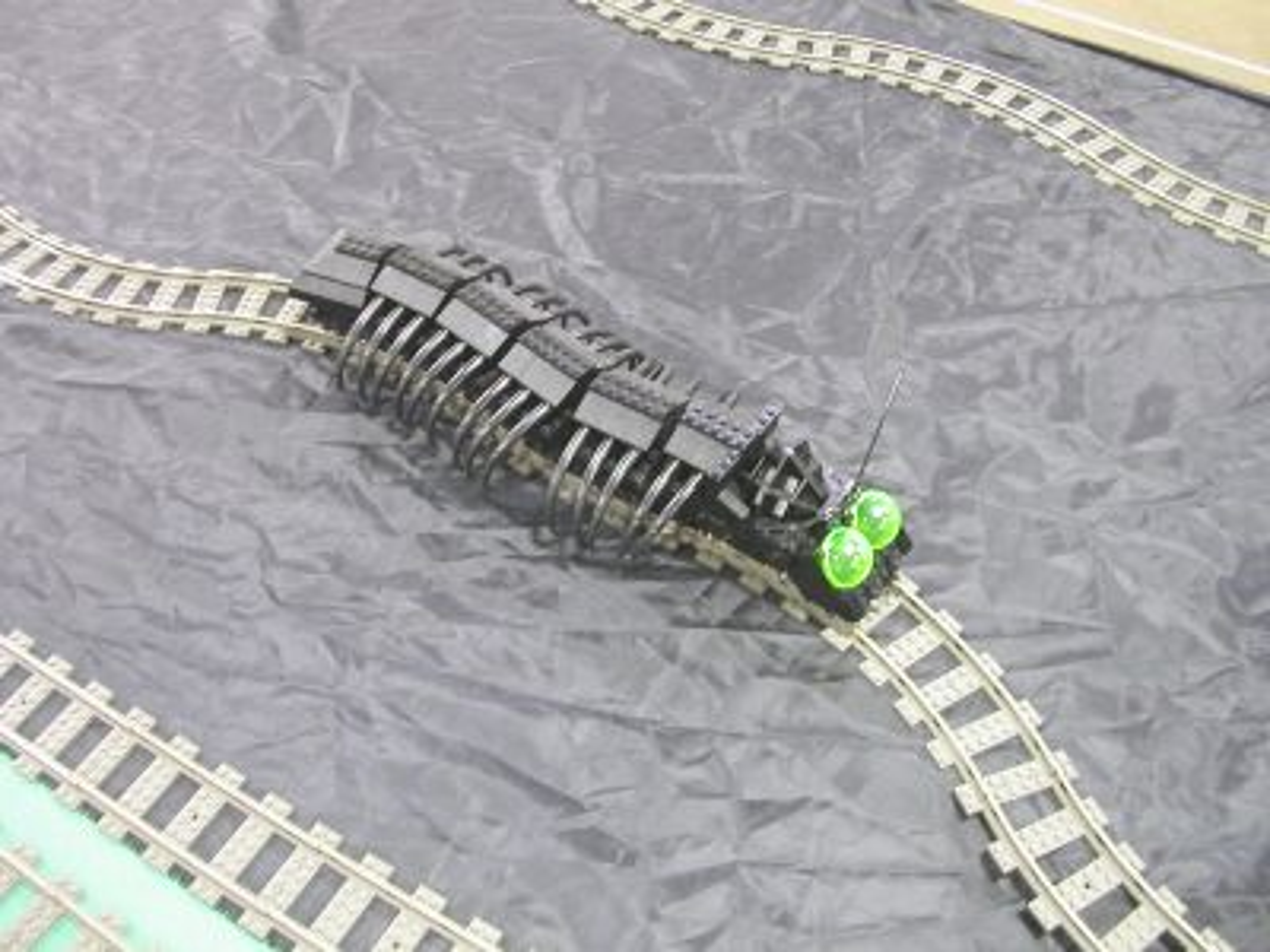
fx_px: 1357
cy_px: 476
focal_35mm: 37
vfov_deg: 38.7
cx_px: 635
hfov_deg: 50.1
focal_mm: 5.6
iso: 126
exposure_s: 1/4.3
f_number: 2.7
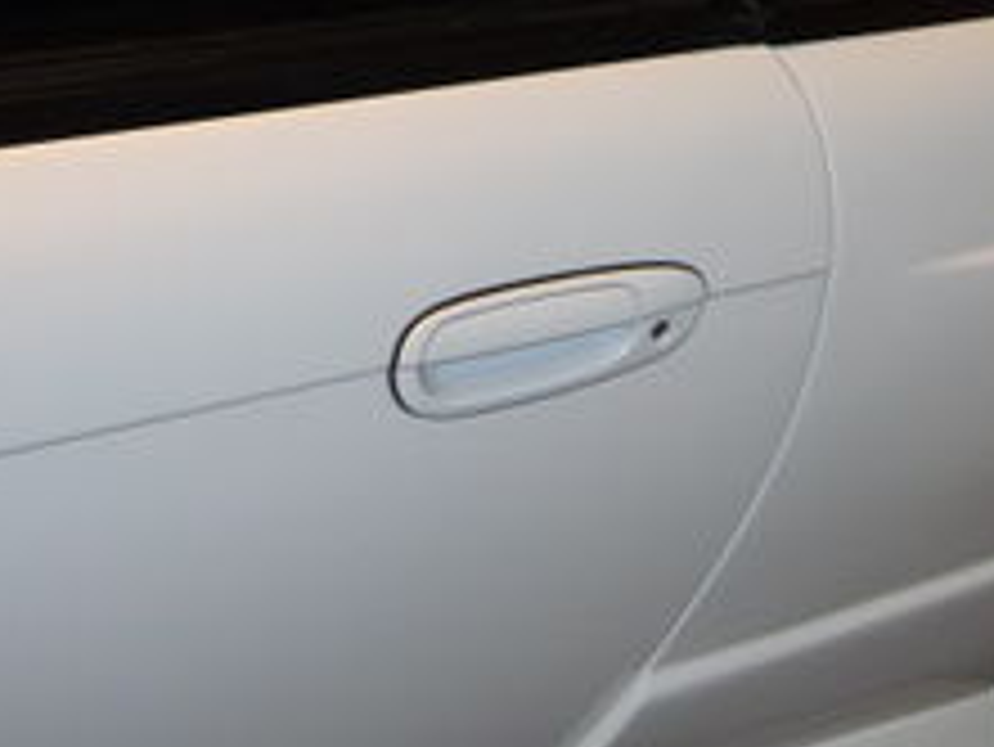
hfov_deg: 22.2
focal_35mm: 81
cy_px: 27
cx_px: 1196
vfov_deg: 17.8
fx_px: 2327
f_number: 3.3
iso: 100
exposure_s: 1/30
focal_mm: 4.7
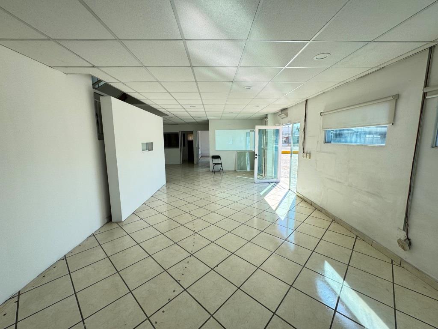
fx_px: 177
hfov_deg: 102.1
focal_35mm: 14
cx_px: 219
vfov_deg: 85.7
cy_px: 164
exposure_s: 1/241
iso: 40
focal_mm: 2.22
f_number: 2.2
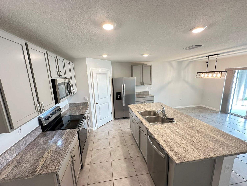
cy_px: 99
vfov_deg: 81.6
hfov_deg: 98.1
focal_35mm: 15
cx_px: 121
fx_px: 107
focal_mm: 2.22
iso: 320
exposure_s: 1/60
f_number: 2.2
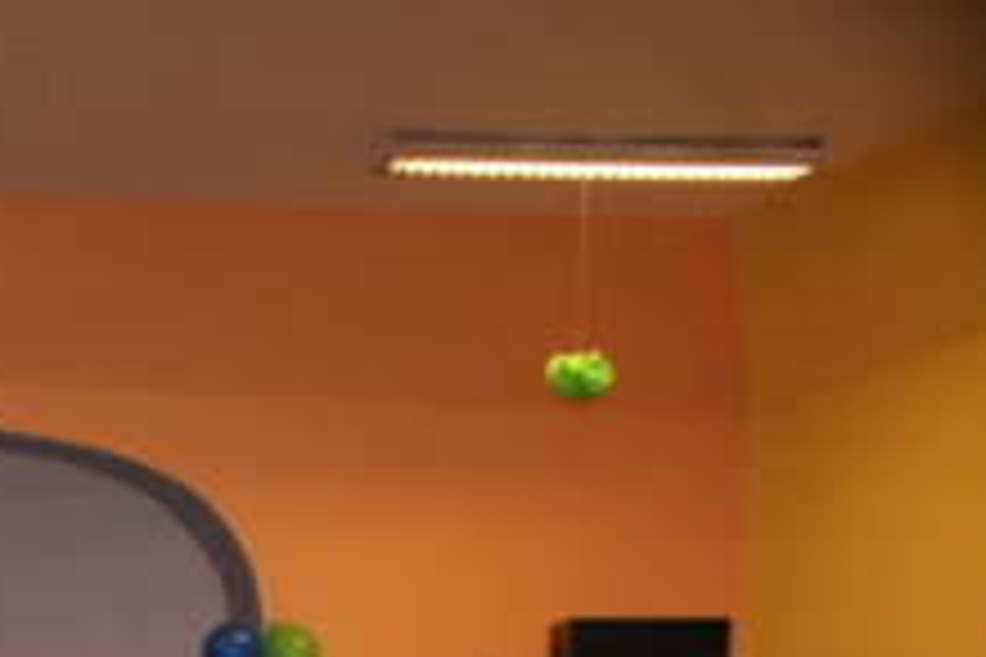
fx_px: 2164
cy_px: 855
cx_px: -248
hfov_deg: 23.2
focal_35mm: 79
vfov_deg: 16.3
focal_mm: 18
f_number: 5.6
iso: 400
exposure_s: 1/60
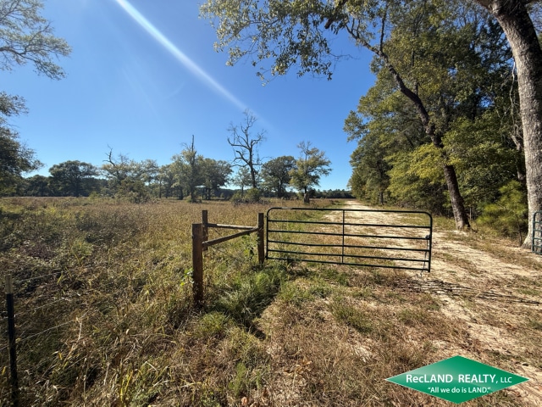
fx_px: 219
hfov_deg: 102.1
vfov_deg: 85.7
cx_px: 271
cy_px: 204
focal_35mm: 14
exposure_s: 1/1795
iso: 50
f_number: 2.2
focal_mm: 2.22
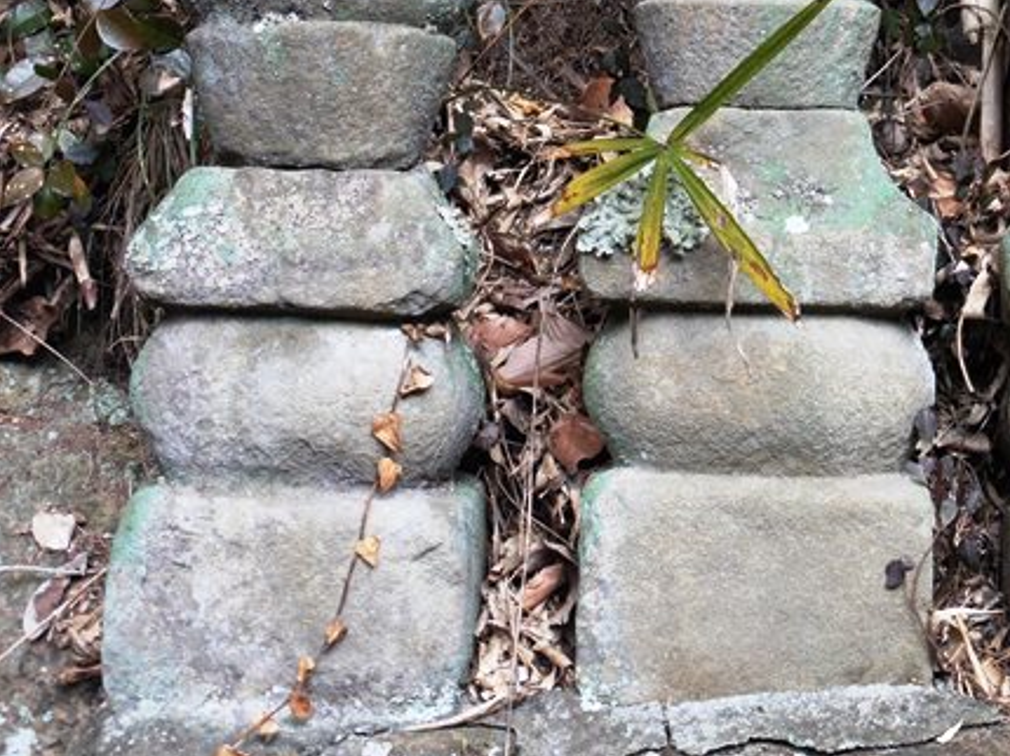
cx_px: 712
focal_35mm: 70
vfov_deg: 20.9
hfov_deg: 27.5
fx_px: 2041
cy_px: 272
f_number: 4.2
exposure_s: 1/60
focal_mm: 8.5
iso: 250
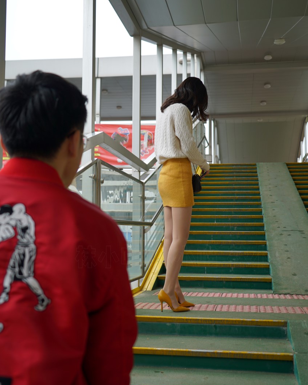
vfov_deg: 42.9
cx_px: 154
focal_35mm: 43
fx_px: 490
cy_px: 189
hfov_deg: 34.9
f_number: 4
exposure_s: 1/125
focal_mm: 38
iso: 100
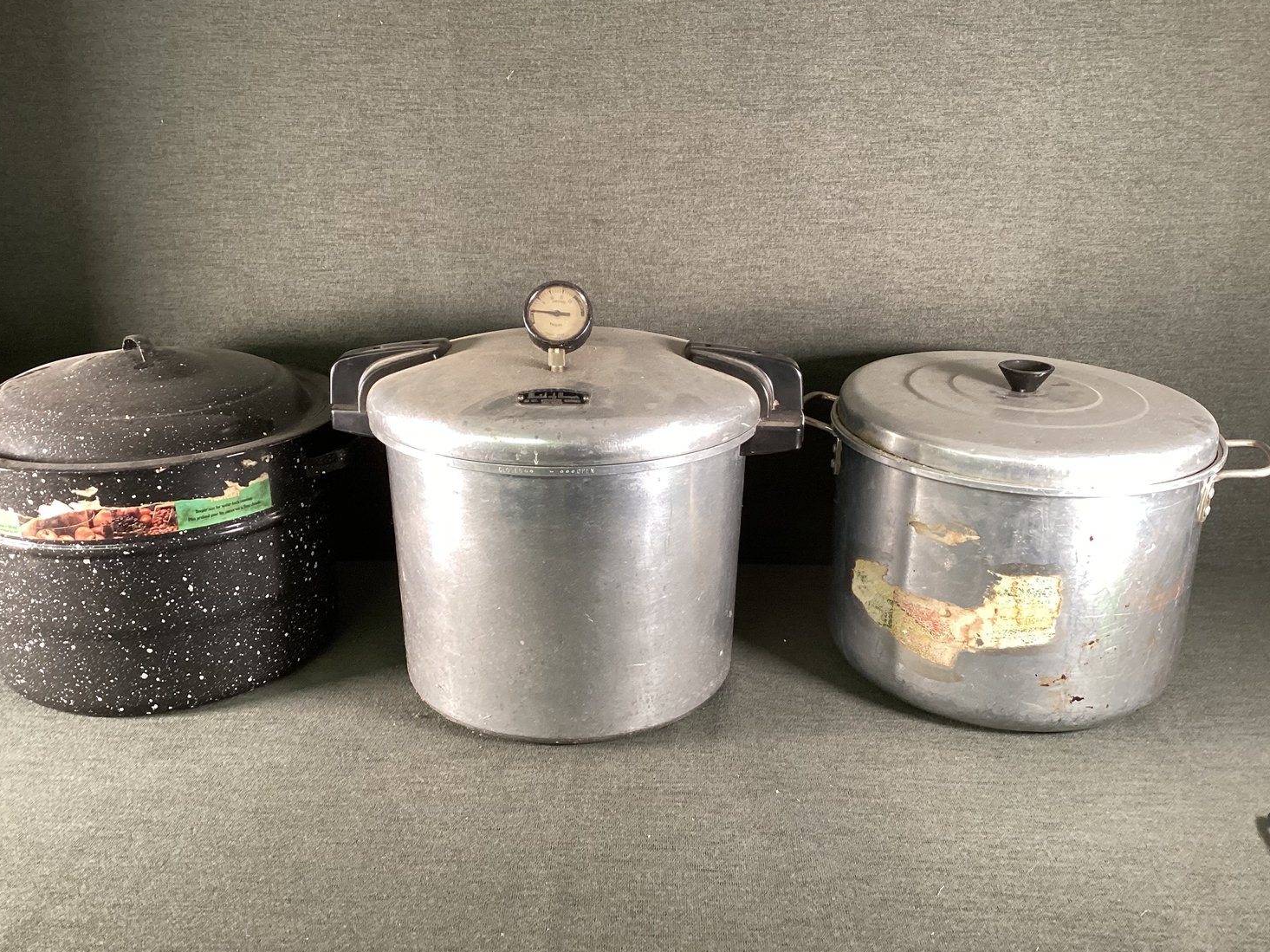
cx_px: 622
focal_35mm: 32
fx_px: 1174
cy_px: 472
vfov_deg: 44.1
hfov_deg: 56.8
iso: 160
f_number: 2.4
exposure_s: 1/60
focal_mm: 3.3
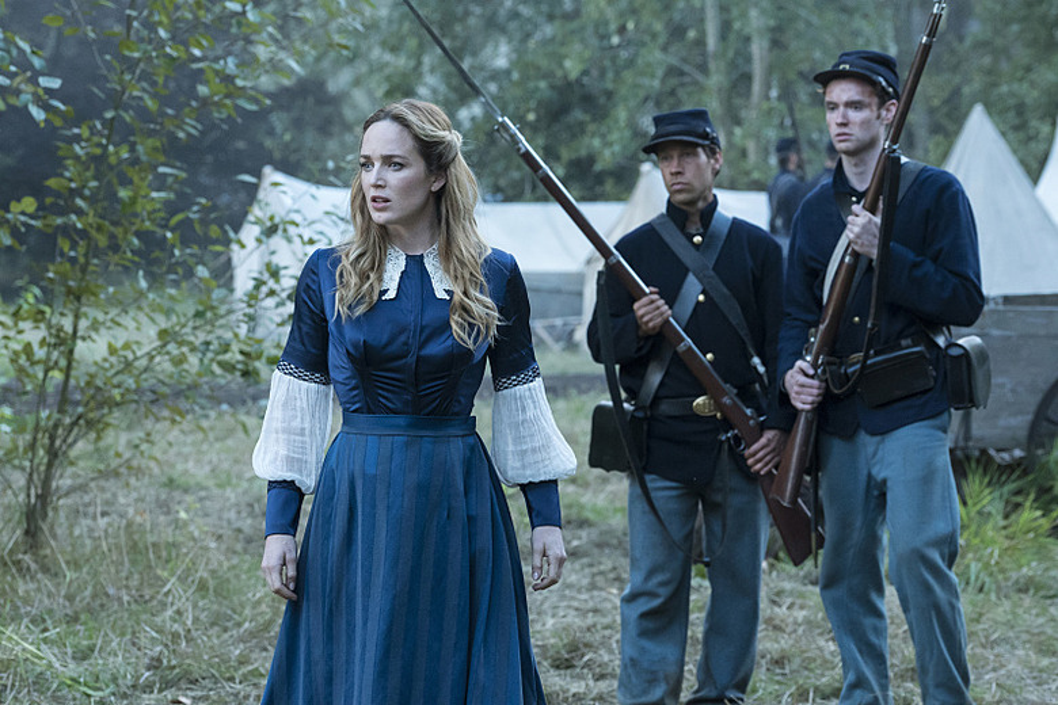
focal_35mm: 127
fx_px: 3732
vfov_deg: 10.8
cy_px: 352
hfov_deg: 16.1
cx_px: 529
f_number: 7.1
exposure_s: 1/320
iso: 8000
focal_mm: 127
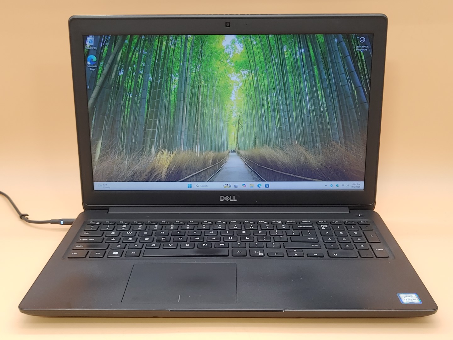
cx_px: 226
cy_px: 170
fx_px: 576
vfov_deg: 32.9
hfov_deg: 42.9
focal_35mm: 44
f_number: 1.8
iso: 100
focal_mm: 4.36
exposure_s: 1/64
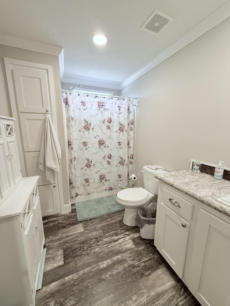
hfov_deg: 85.7
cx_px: 115
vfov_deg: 102.1
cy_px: 153
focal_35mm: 14
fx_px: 124
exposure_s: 1/120
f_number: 2.2
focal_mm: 2.22
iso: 250
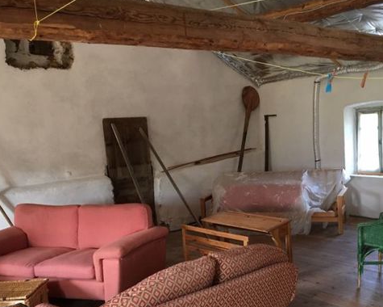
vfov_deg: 35.4
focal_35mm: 42
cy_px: 196
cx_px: 237
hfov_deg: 43.5
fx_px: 476
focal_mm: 4.15
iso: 125
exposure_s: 1/33
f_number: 2.2
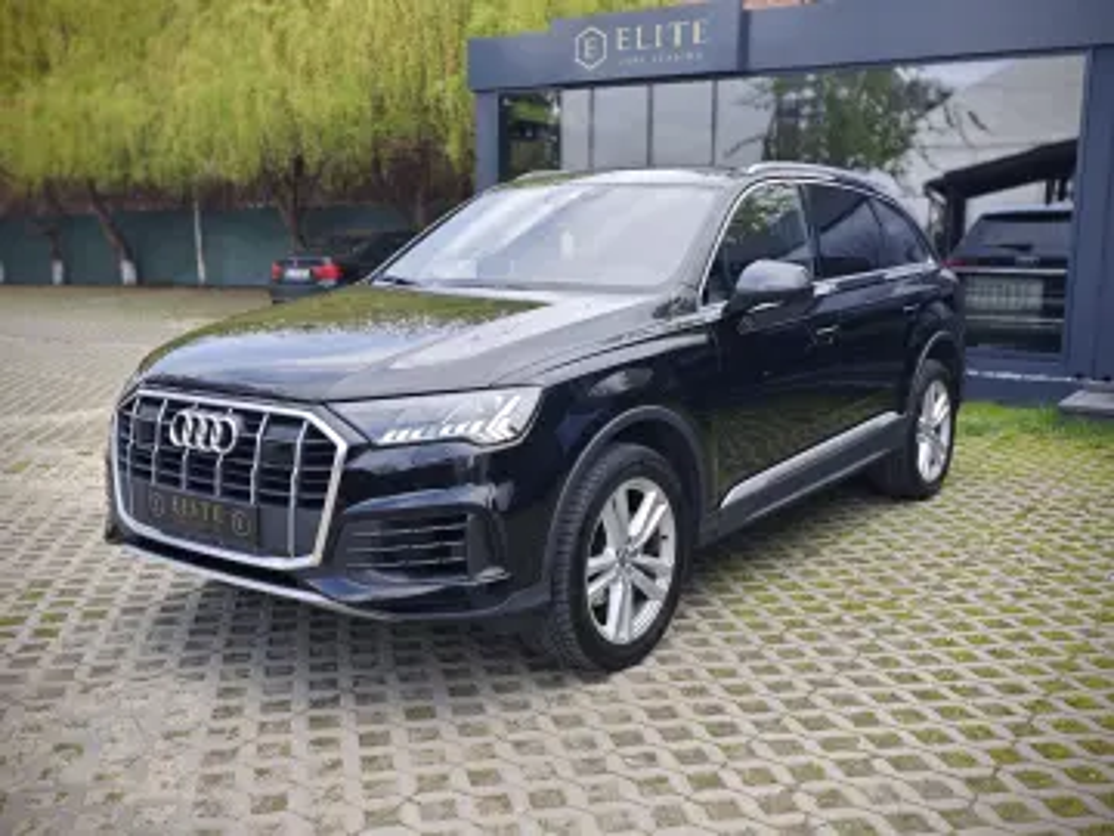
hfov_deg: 52.6
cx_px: 557
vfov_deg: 40.7
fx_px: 1126
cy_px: 418
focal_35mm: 35
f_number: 1.4
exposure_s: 1/699
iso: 50
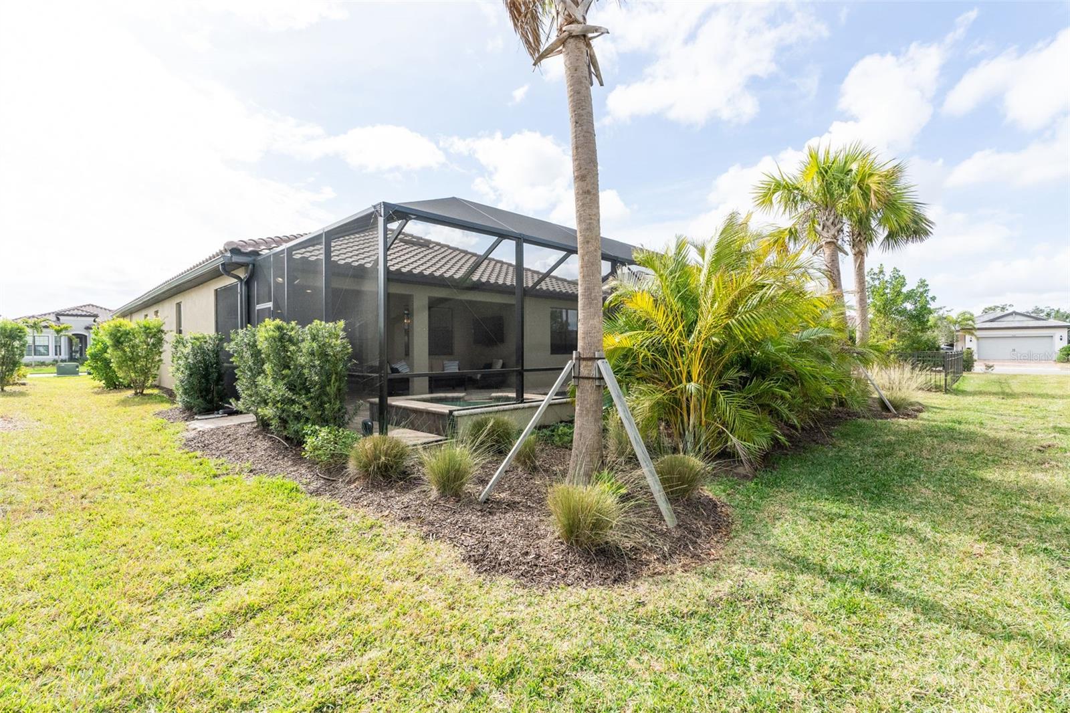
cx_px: 535
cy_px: 356
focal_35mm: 16
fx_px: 475
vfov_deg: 73.7
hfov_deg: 96.7
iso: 1600
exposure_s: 1/2500
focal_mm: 16
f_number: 8
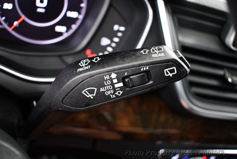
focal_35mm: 36
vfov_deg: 37.0
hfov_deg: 53.1
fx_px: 237
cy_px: 80
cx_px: 118
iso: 4500
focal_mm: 18
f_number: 3.5
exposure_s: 1/60
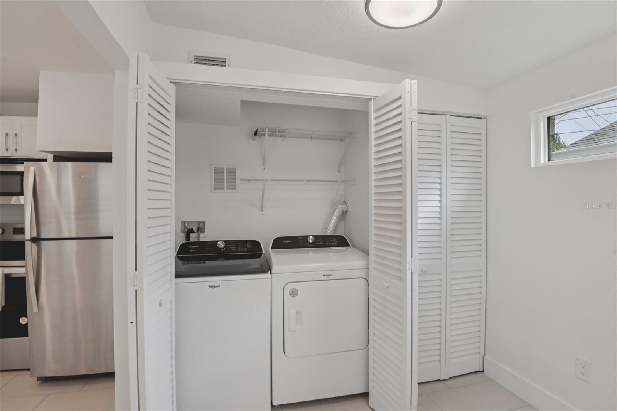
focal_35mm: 16
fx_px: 274
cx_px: 308
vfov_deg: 73.7
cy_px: 206
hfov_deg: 96.7
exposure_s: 1/60
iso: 400
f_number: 8
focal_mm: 16
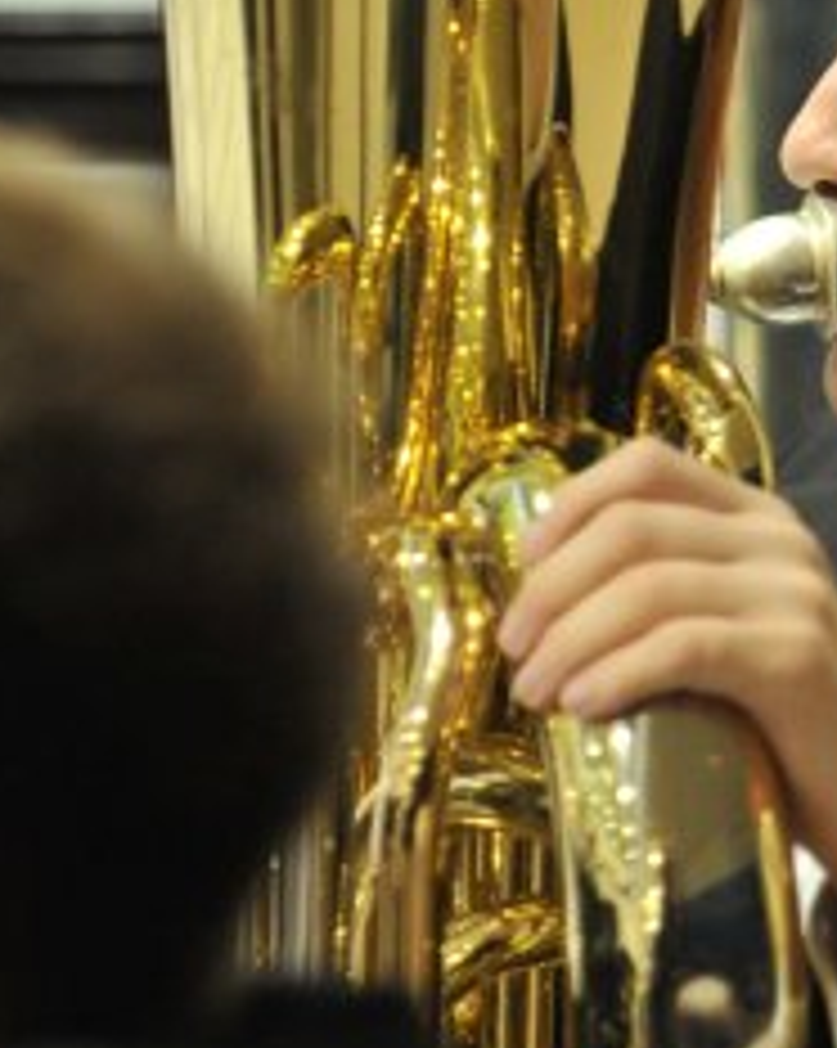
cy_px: 90
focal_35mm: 471
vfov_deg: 4.1
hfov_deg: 3.3
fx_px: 14604
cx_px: 722
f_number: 2.8
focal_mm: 130
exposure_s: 1/50
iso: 1250
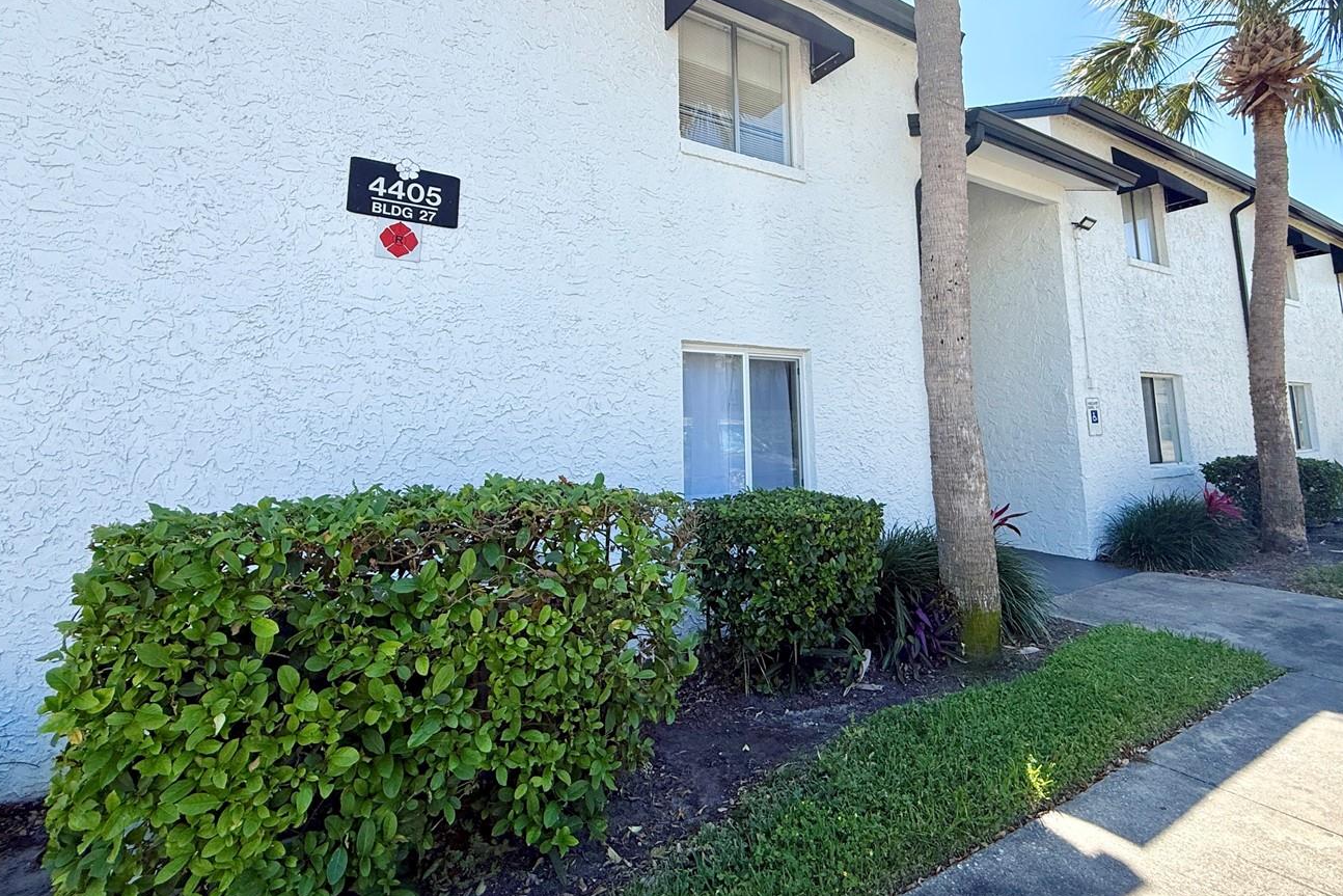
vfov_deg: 66.4
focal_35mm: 18
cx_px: 722
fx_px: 672
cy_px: 336
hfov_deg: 89.8
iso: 50
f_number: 2.2
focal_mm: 2.22
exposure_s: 1/717
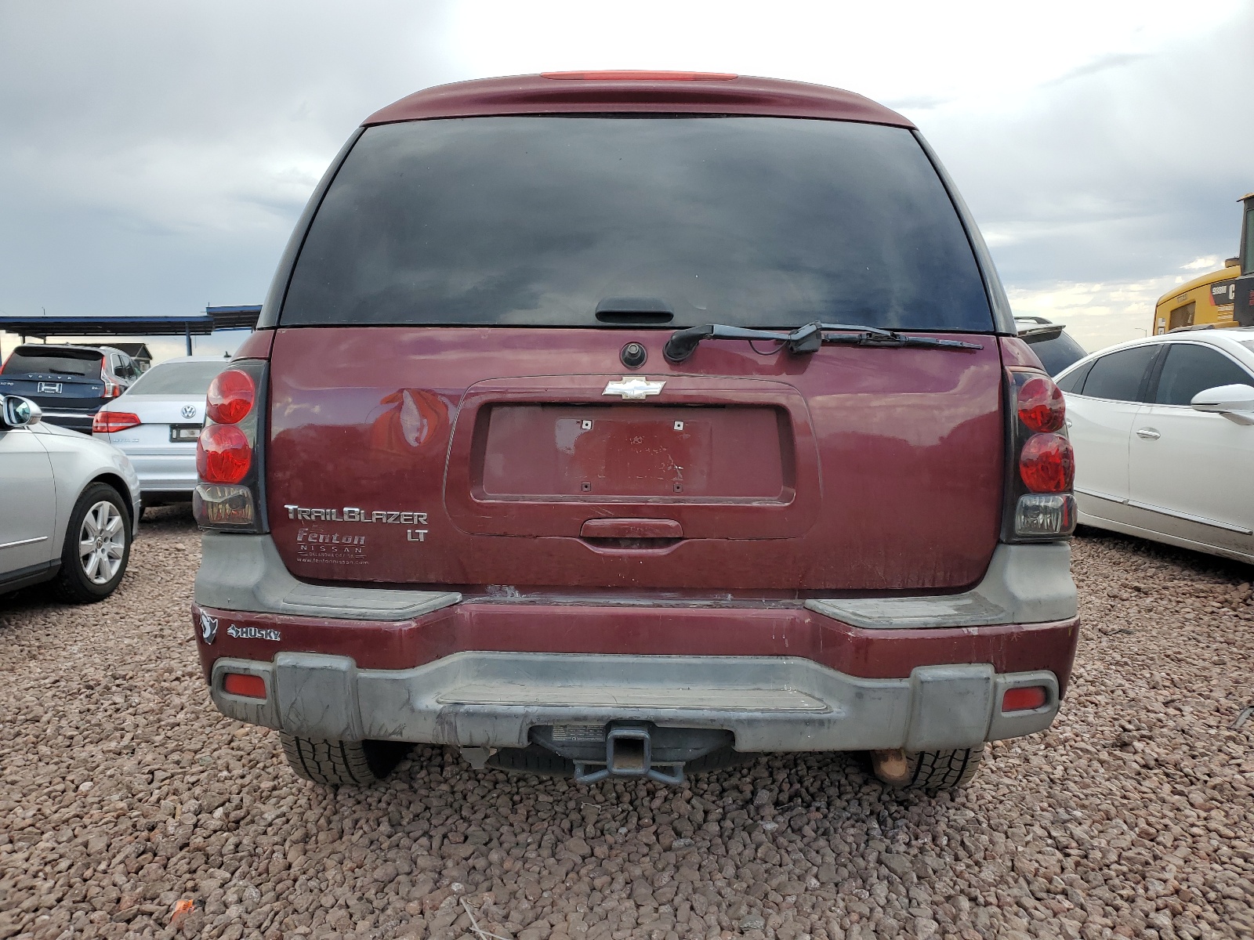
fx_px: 942
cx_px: 627
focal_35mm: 26
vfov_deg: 53.1
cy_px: 470
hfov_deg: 67.3
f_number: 1.5
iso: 50
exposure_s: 1/769
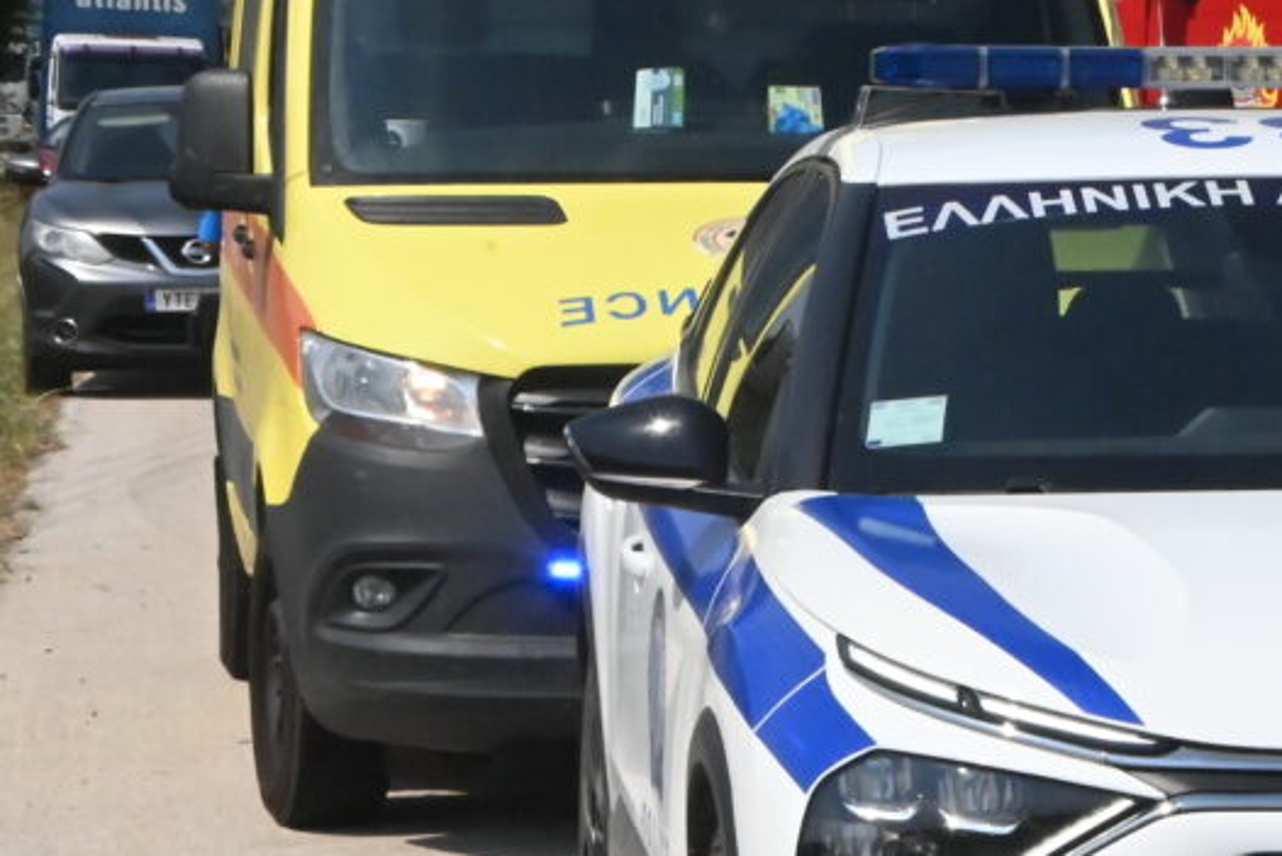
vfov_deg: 7.3
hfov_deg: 10.9
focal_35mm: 187
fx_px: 6661
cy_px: 398
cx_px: 1209
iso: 6400
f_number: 32
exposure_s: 1/2500
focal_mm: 55
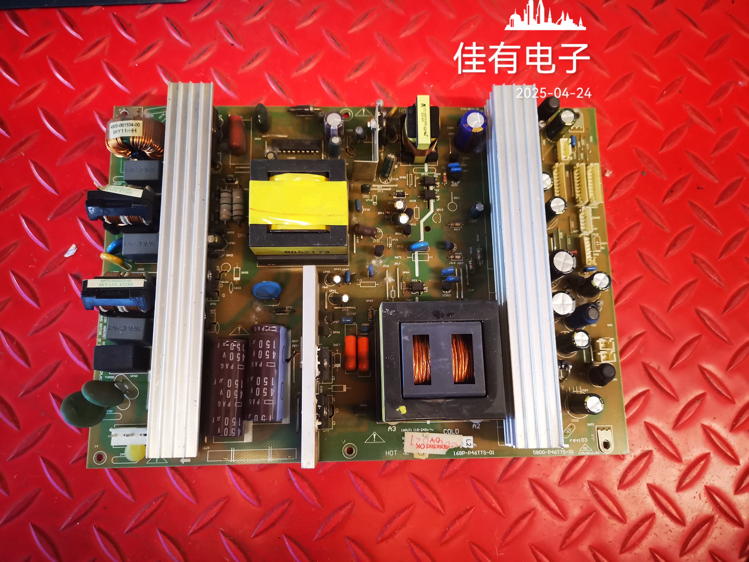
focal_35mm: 27
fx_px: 584
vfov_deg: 51.4
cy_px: 281
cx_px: 374
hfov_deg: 65.3
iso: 800
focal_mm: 5.58
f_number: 1.8
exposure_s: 1/25
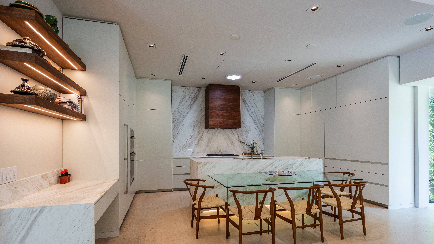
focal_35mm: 19
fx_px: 219
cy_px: 142
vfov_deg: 58.0
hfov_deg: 89.6
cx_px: 216
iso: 400
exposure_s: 1/20
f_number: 9
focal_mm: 17
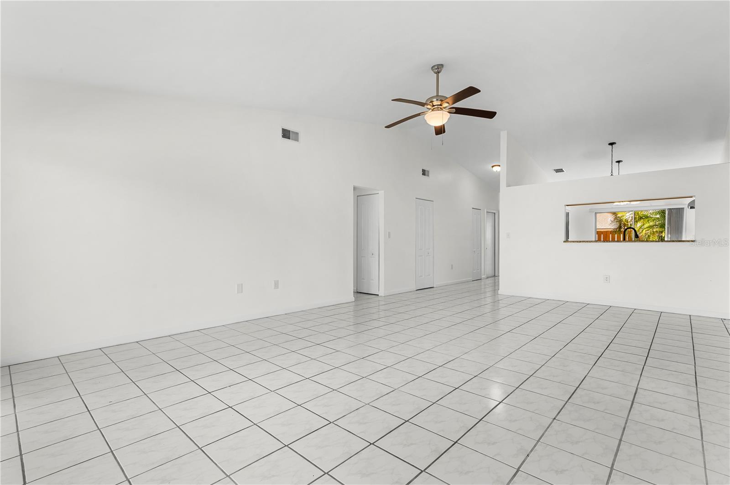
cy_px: 242
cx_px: 365
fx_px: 324
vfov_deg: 73.6
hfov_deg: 96.8
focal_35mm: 16
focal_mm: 16
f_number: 10
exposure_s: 1/6
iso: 320
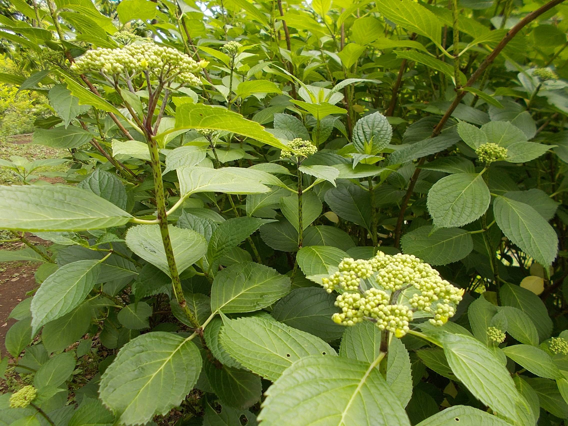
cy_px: 213
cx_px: 284
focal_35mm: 26
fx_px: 427
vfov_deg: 53.1
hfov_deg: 67.3
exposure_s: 1/80
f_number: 3.2
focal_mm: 4.6
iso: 80
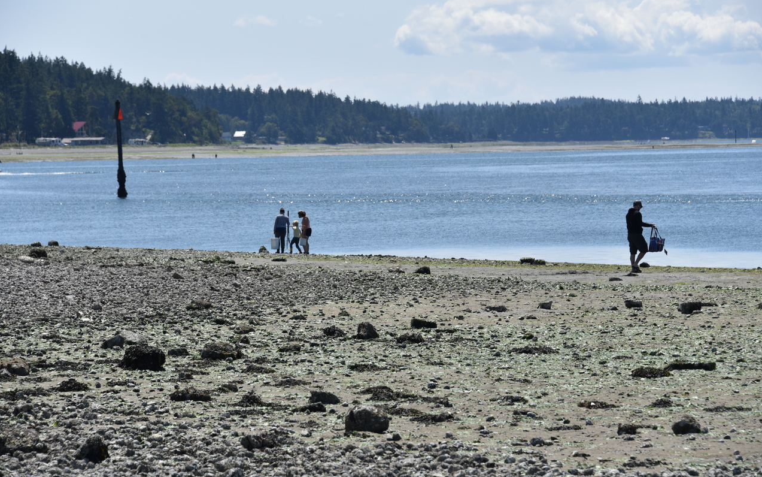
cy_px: 237
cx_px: 382
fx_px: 3406
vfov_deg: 8.0
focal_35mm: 164
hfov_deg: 12.8
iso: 100
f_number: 9
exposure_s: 1/320
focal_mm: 160
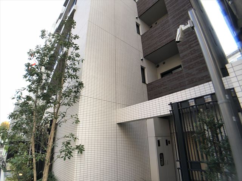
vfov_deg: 49.7
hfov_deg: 63.4
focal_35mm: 28
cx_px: 121
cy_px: 90
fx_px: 196
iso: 20
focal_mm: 3.99
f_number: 1.8
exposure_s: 1/114
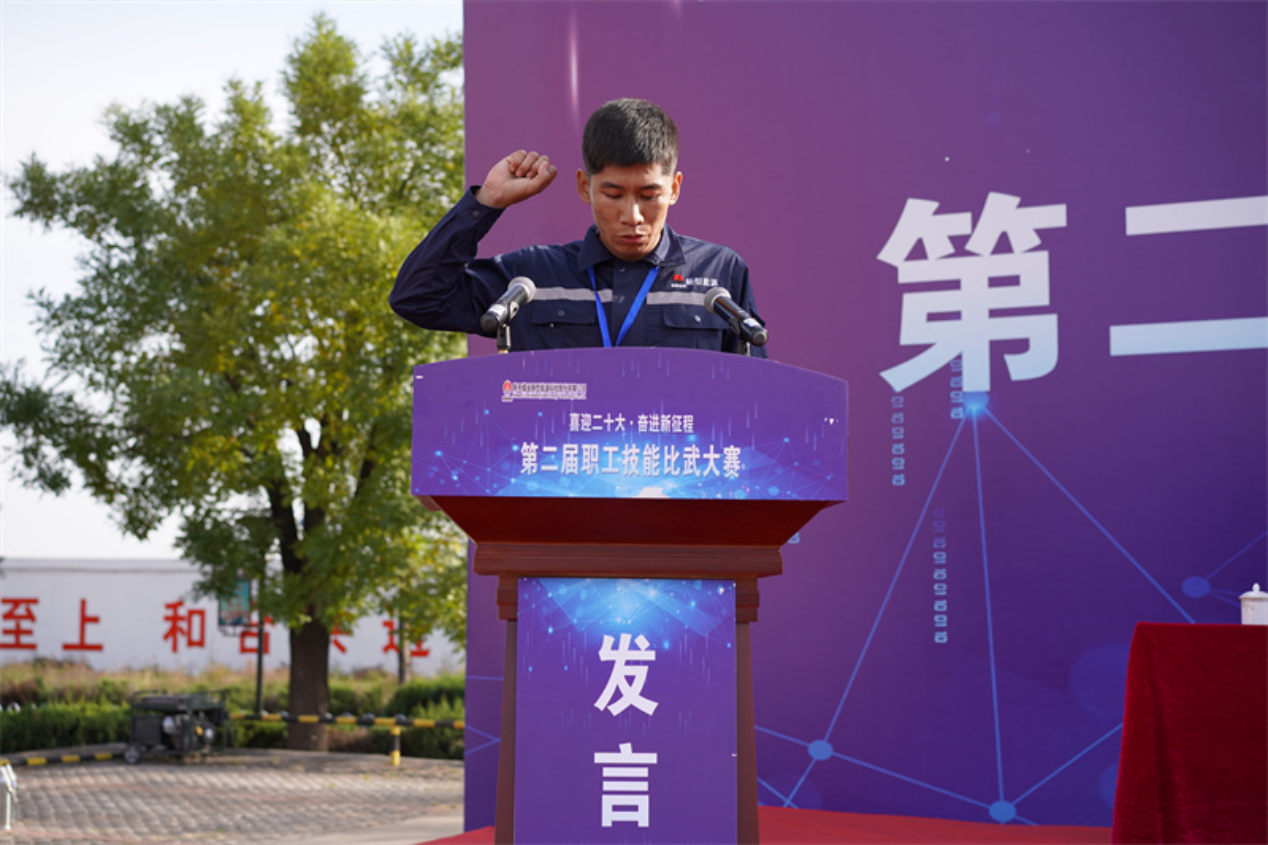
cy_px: 422
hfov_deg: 36.3
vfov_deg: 24.6
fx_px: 1937
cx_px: 634
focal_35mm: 55
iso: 100
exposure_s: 1/250
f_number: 4.5
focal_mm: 55
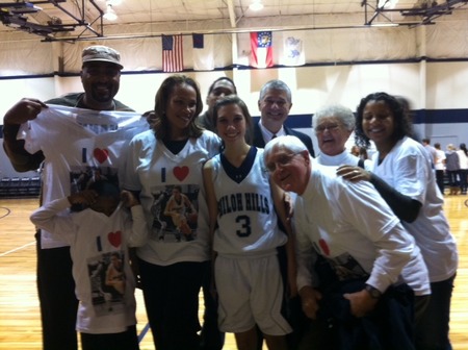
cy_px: 175
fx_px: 472
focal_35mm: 35
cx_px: 234
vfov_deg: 40.6
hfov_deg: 52.7
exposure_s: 1/15
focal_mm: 3.85
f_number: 2.8
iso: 160
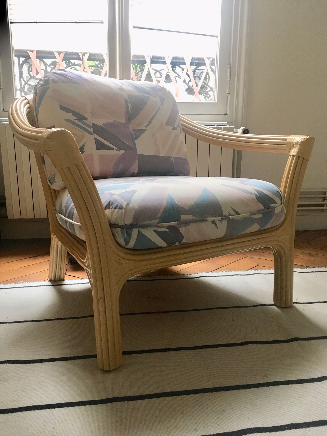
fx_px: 365
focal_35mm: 29
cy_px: 218
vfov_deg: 61.7
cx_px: 164
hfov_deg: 48.2
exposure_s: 1/33
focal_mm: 4.15
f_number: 2.2
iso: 125
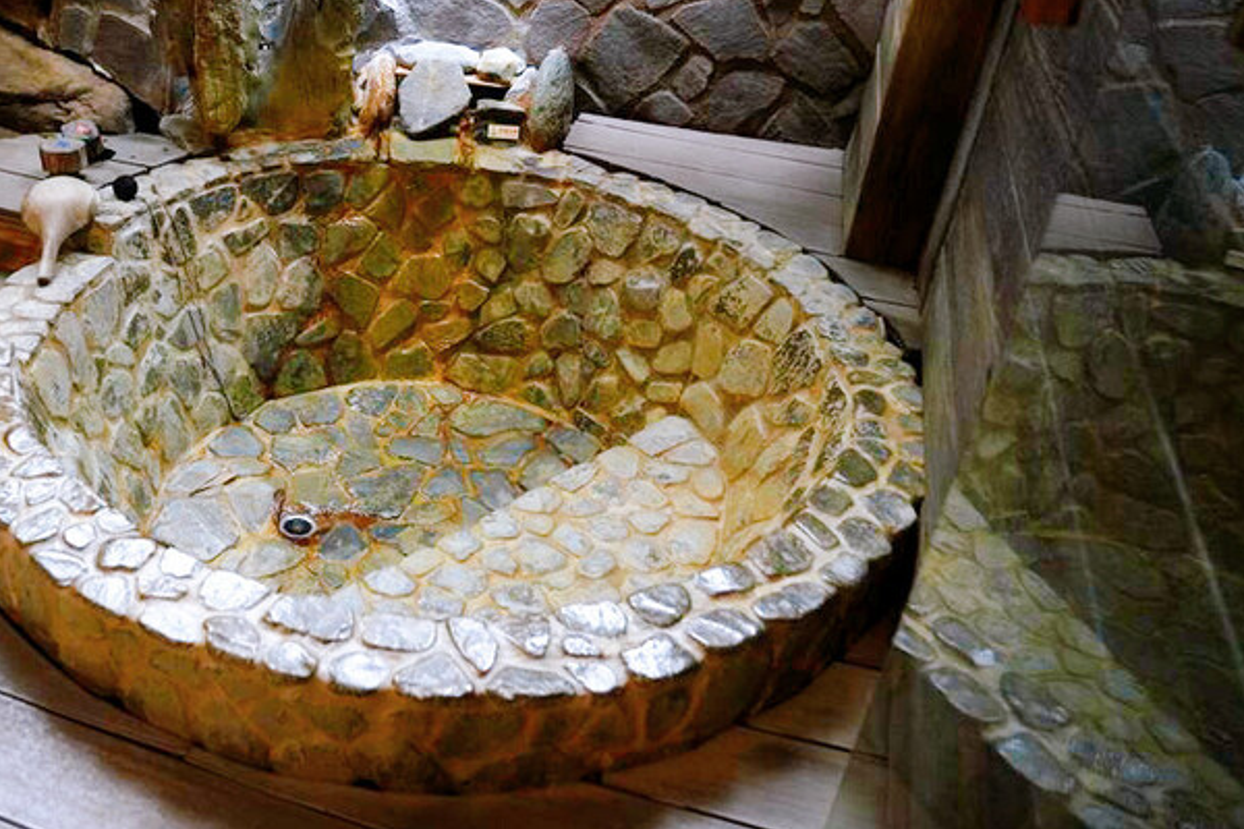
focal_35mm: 34
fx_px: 1175
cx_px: 379
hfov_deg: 54.2
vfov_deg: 38.6
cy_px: 294
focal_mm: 24
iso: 2500
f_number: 4
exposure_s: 1/30
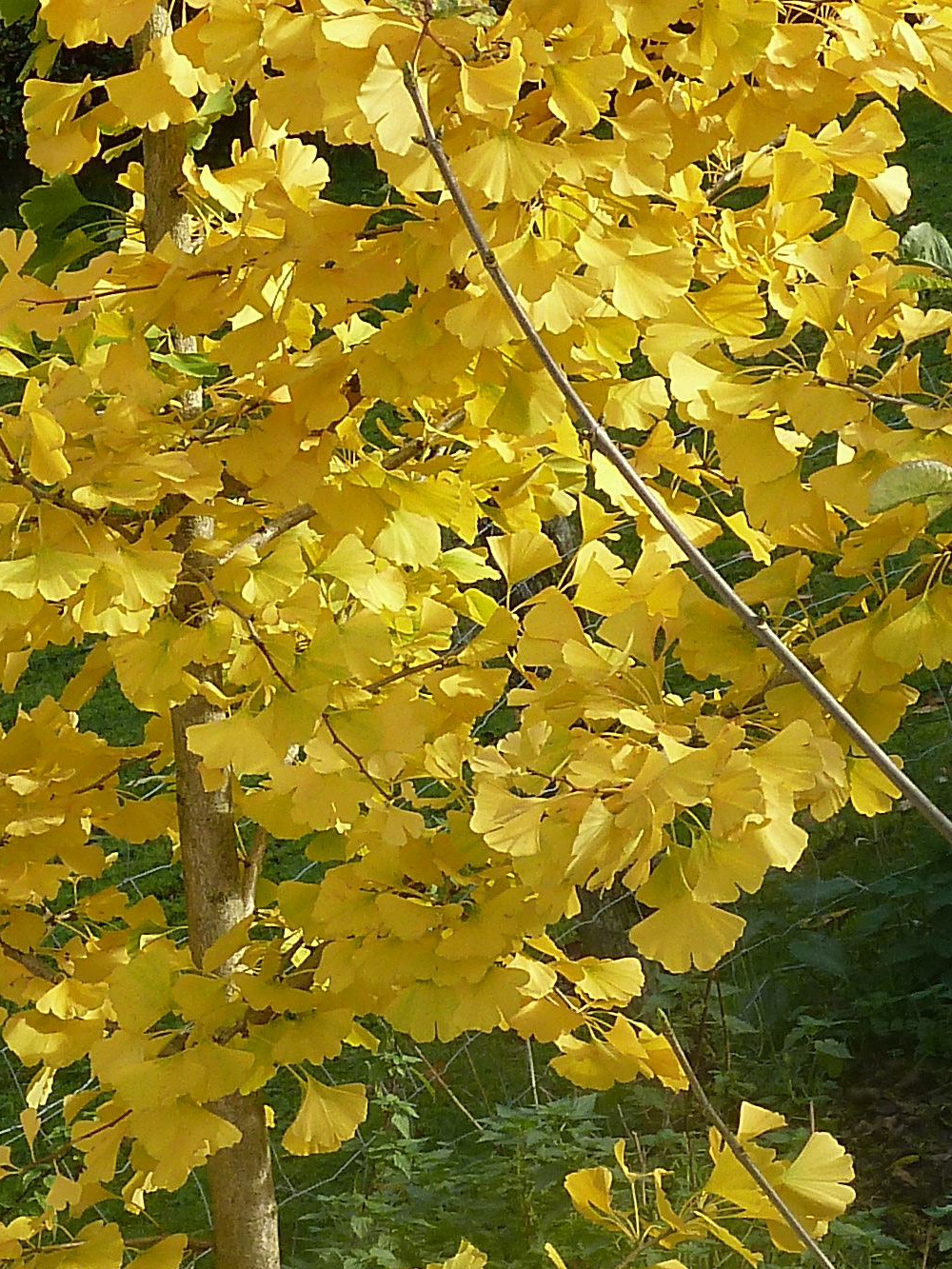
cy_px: 335
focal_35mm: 201
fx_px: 7369
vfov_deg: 9.8
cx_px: 108
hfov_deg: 7.4
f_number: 4.1
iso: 80
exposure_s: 1/100
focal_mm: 11
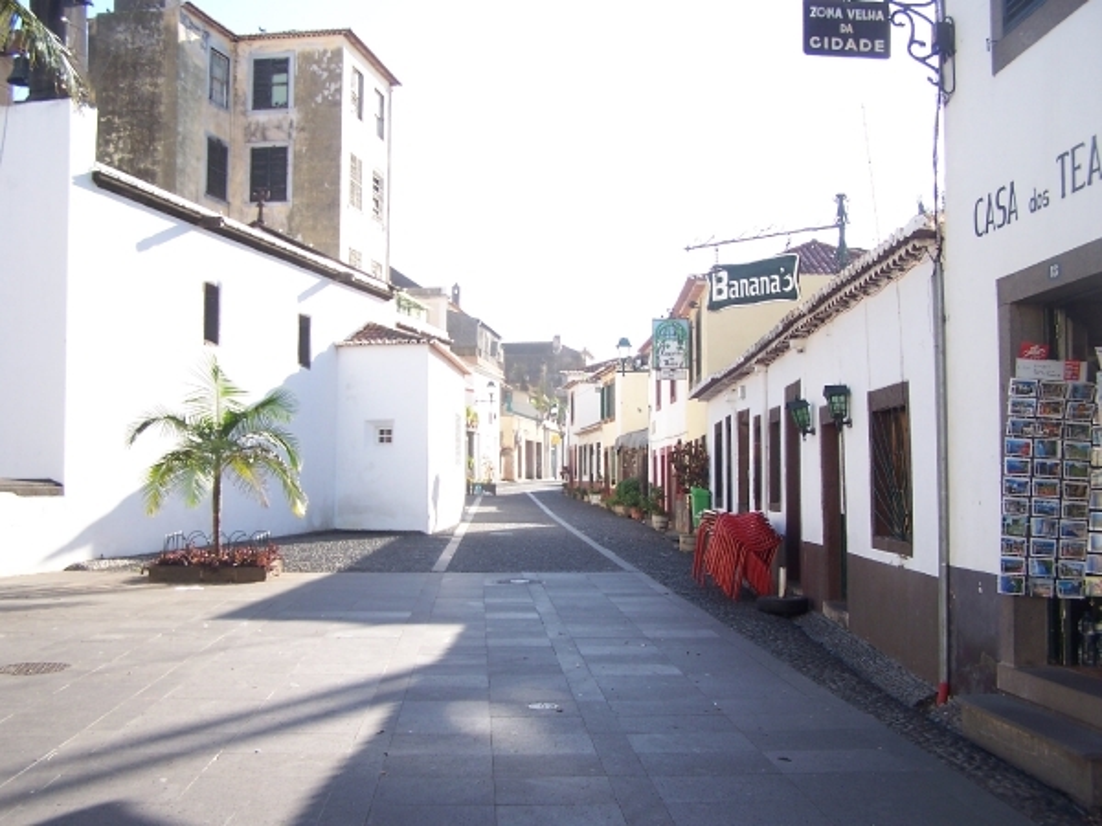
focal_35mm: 38
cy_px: 413
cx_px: 551
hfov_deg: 49.0
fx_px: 1210
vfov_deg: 37.7
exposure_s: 1/320
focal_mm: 6.3
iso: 80
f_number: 2.8
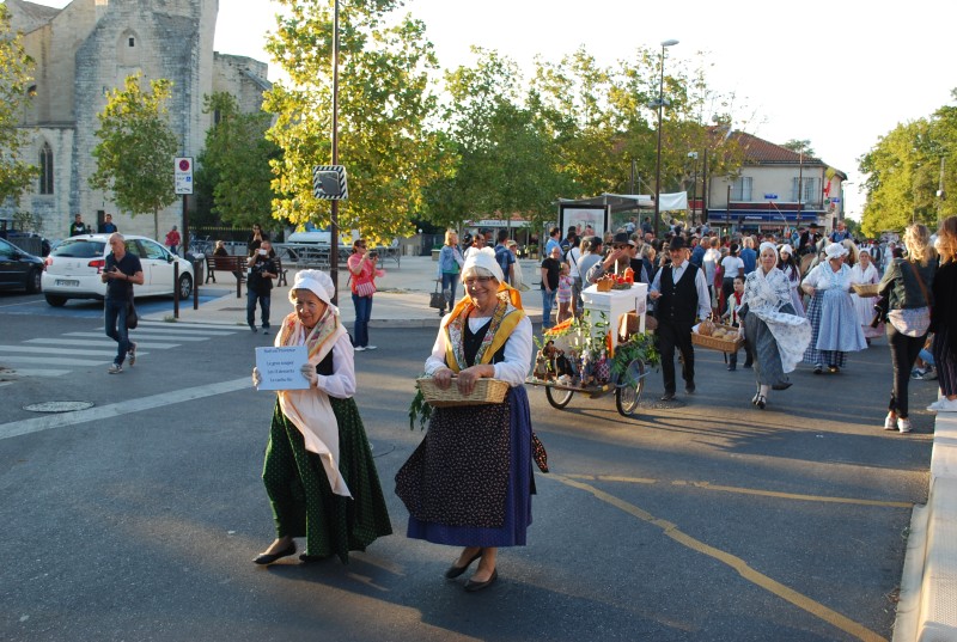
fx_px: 959
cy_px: 321
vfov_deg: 37.0
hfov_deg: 53.0
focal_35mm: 36
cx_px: 478
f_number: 5.6
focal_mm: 24
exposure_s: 1/125
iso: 200
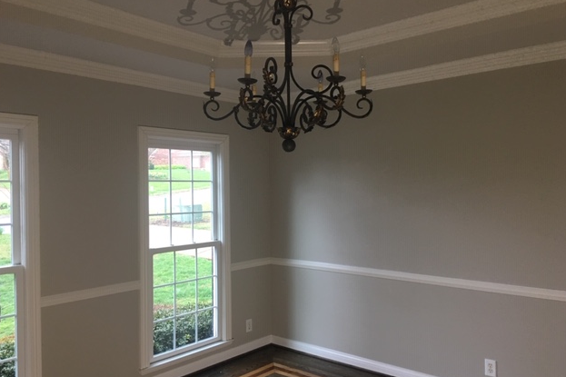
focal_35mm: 31
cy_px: 193
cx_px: 288
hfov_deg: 60.3
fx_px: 487
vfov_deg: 42.3
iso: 40
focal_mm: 4.15
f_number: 2.2
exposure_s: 1/30
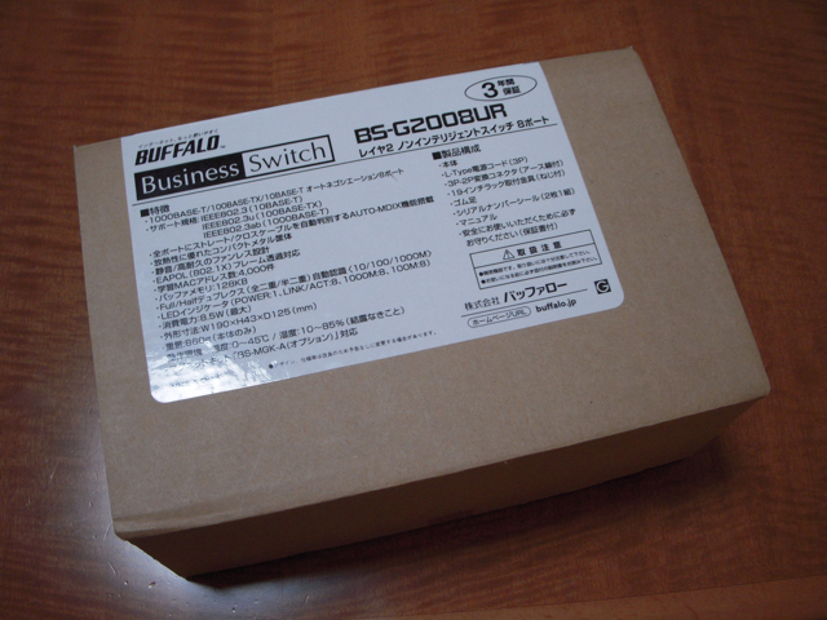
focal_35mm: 38
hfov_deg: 49.0
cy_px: 310
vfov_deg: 37.7
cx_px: 414
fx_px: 908
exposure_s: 1/20
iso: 200
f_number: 3.3
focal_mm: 6.3
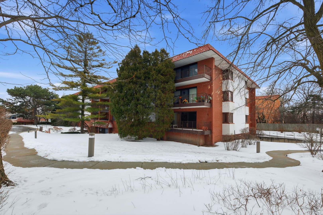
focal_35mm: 15
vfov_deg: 77.3
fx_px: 135
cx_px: 162
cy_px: 108
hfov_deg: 100.4
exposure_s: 1/8500
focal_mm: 10
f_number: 5.6
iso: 400
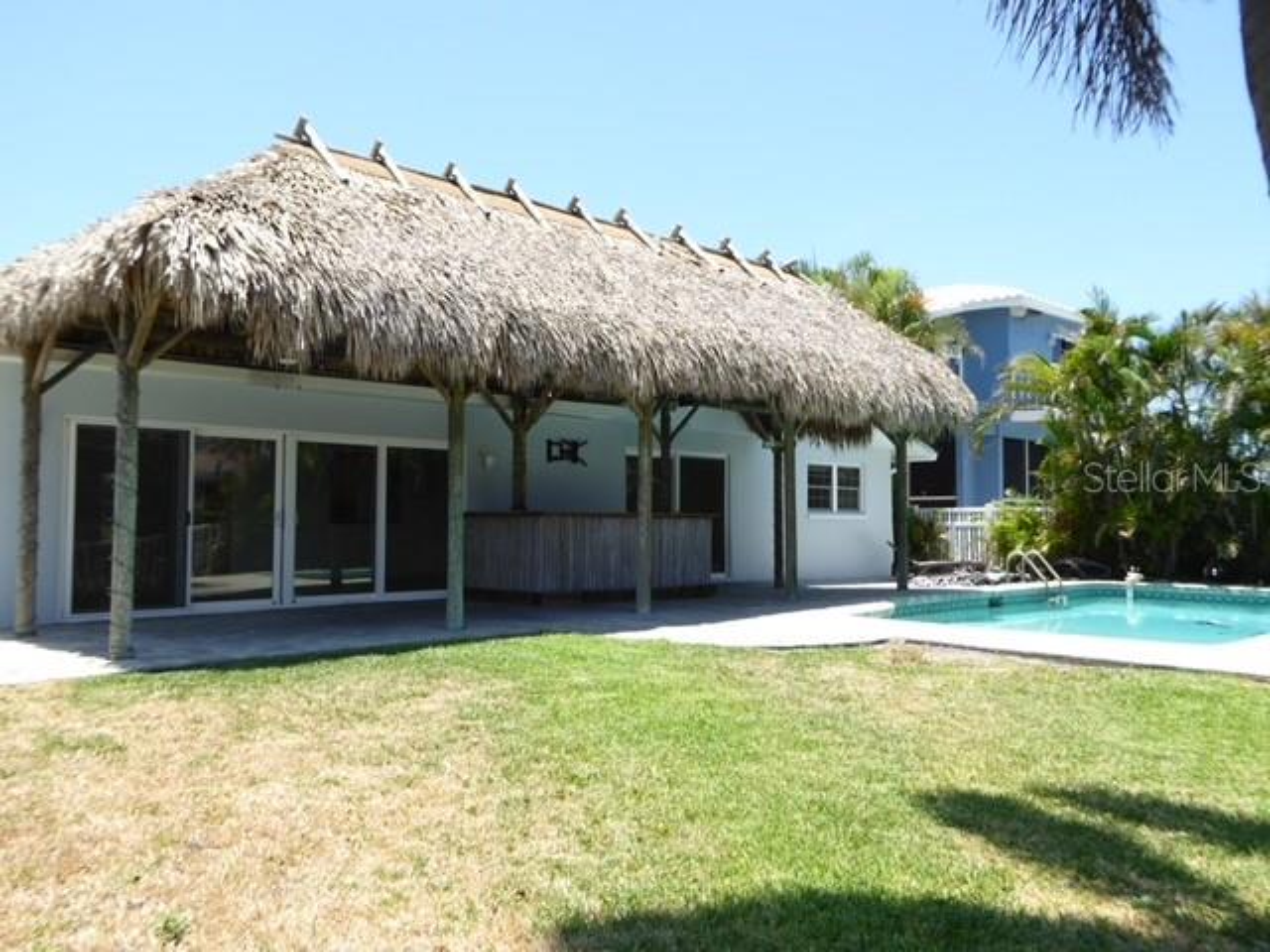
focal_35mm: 29
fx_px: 1064
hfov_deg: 61.7
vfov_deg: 48.2
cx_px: 635
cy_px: 476
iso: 100
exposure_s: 1/400
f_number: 3.5
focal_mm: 5
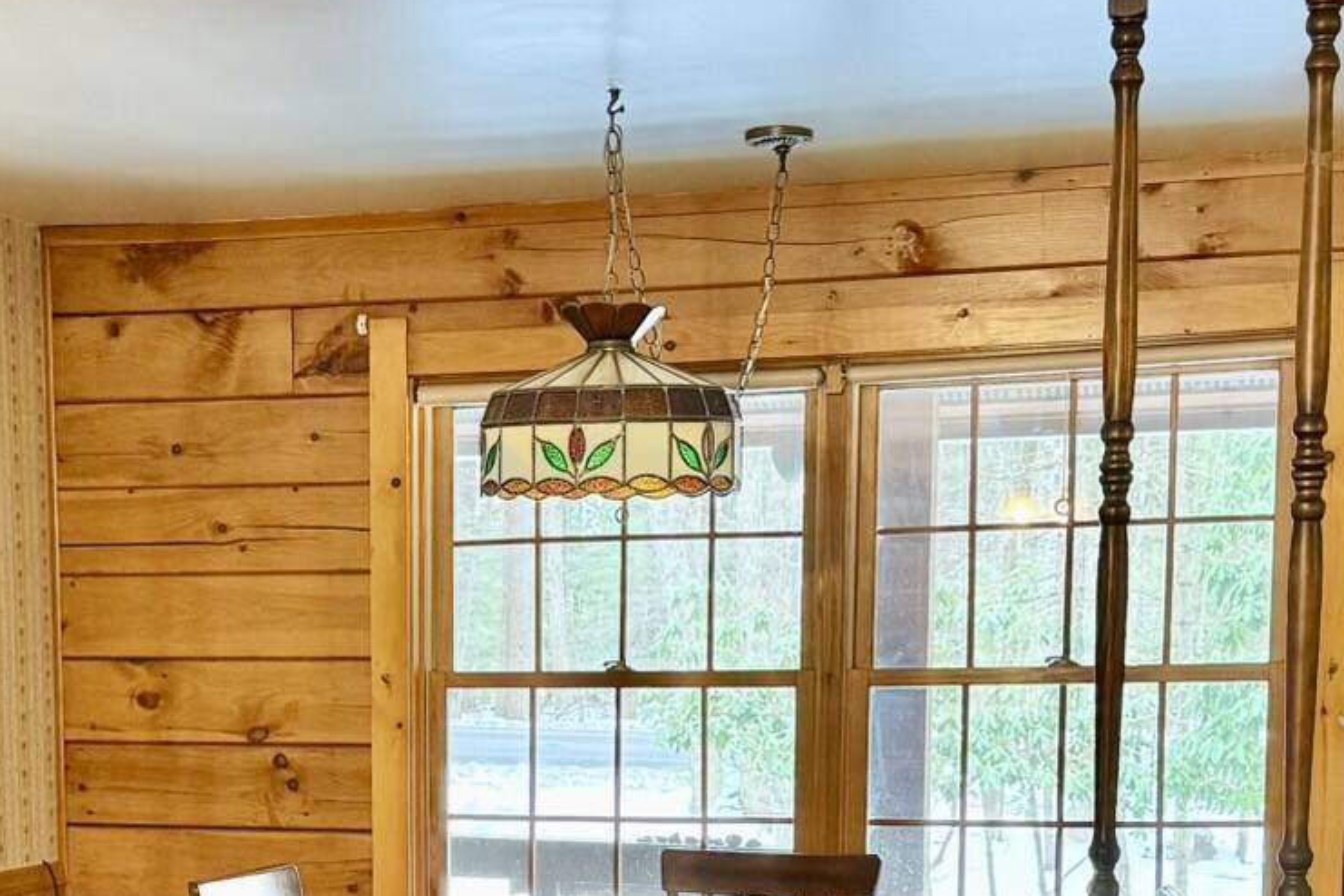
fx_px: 2576
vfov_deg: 19.1
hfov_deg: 28.9
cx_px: 372
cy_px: 932
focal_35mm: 69
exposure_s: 1/60
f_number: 1.78
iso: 200
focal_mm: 6.76
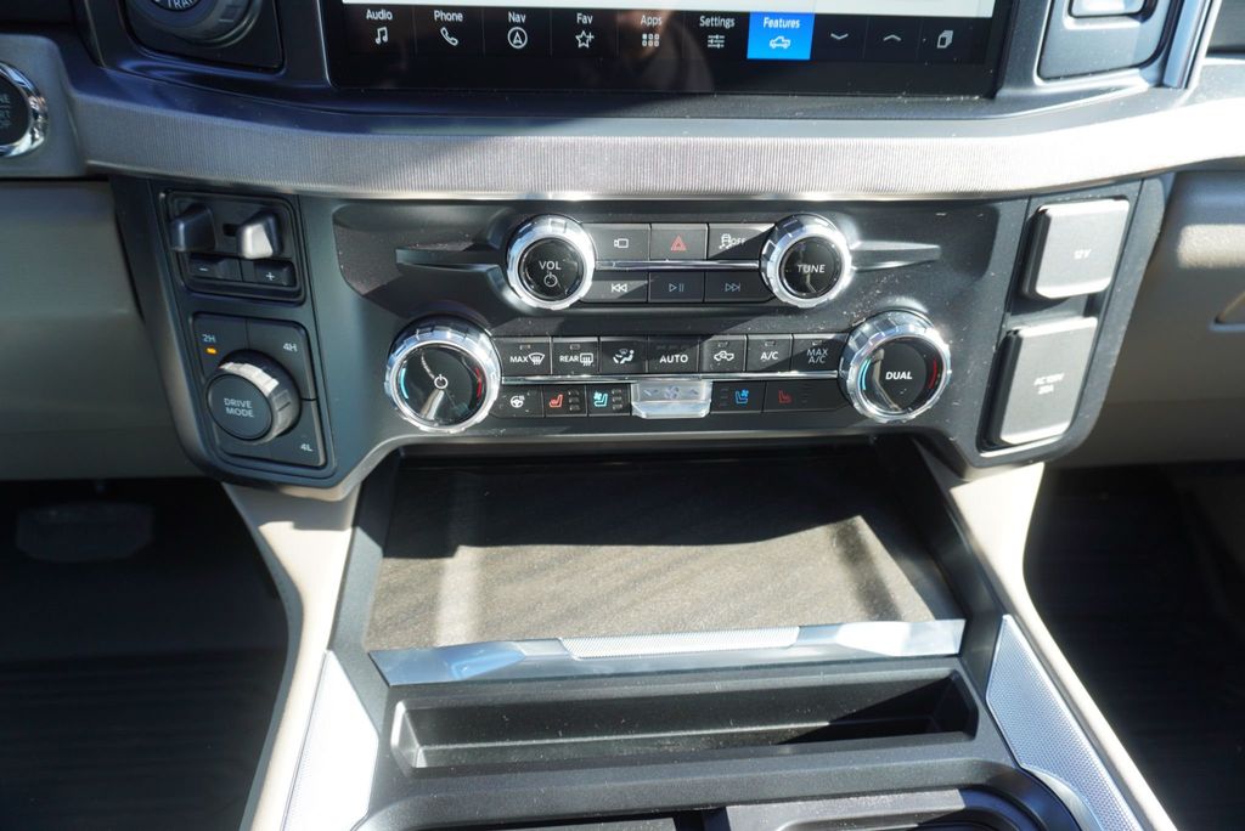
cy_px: 416
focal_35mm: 24
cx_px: 622
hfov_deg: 73.7
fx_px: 830
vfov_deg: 53.2
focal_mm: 16
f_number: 4
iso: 100
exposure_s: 1/60
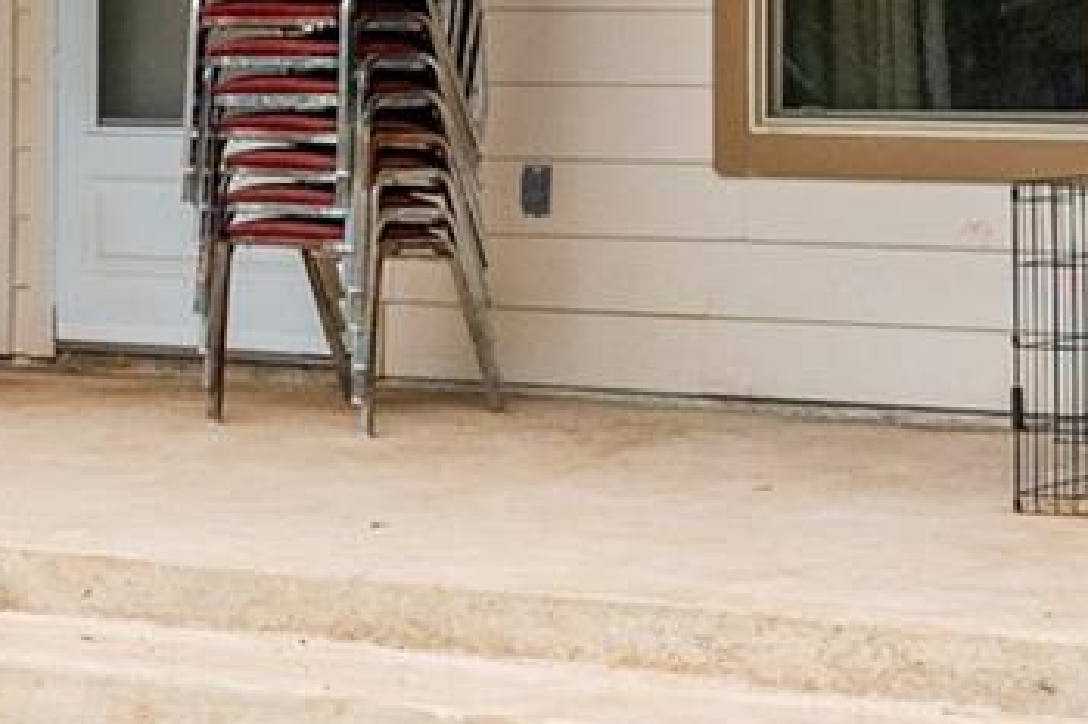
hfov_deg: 16.7
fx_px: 3715
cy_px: 78
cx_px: 454
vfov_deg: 11.1
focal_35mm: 123
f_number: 8
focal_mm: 21
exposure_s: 1/1000
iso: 400
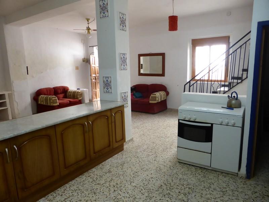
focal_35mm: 25
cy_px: 101
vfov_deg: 54.9
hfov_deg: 69.4
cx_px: 134
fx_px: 194
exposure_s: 1/30
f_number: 3.3
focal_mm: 4.3
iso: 400
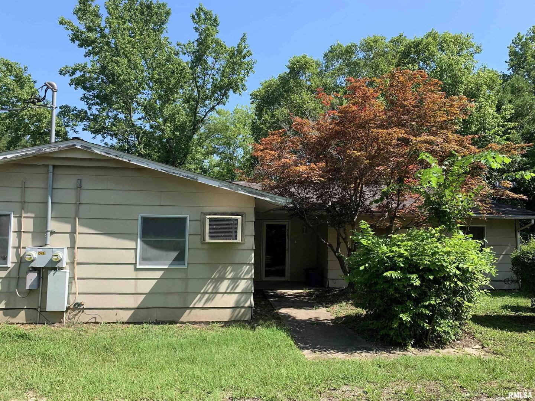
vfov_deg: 53.1
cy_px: 200
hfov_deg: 67.3
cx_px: 268
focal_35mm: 26
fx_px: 402
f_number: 1.8
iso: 25
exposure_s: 1/911
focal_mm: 4.25
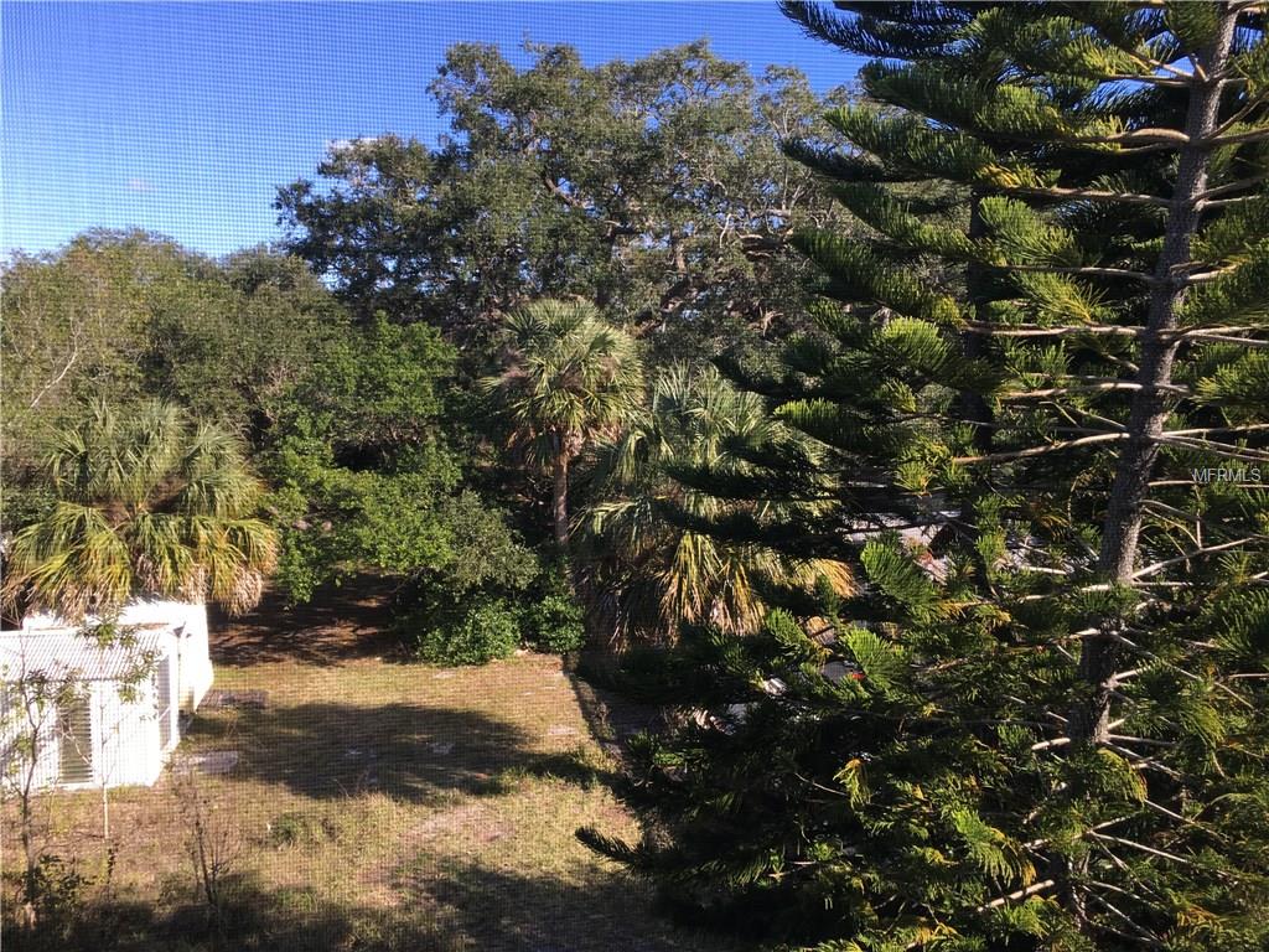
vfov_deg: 48.2
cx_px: 634
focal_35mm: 29
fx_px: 1063
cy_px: 476
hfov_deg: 61.7
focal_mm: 4.15
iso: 25
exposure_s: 1/392
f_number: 2.2
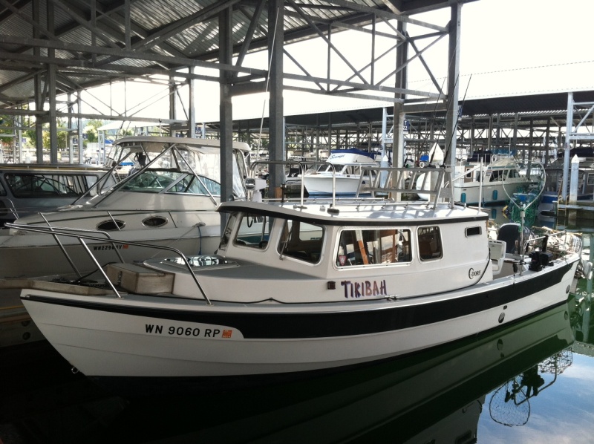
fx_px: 600
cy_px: 222
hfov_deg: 52.7
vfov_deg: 40.6
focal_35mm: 35
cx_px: 297
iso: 80
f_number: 2.8
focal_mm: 3.85
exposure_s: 1/139
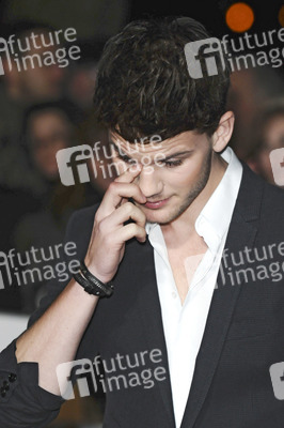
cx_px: 142
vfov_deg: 9.5
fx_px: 2578
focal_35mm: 218
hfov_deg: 6.3
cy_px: 214
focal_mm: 145
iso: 1250
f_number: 4.5
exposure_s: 1/250
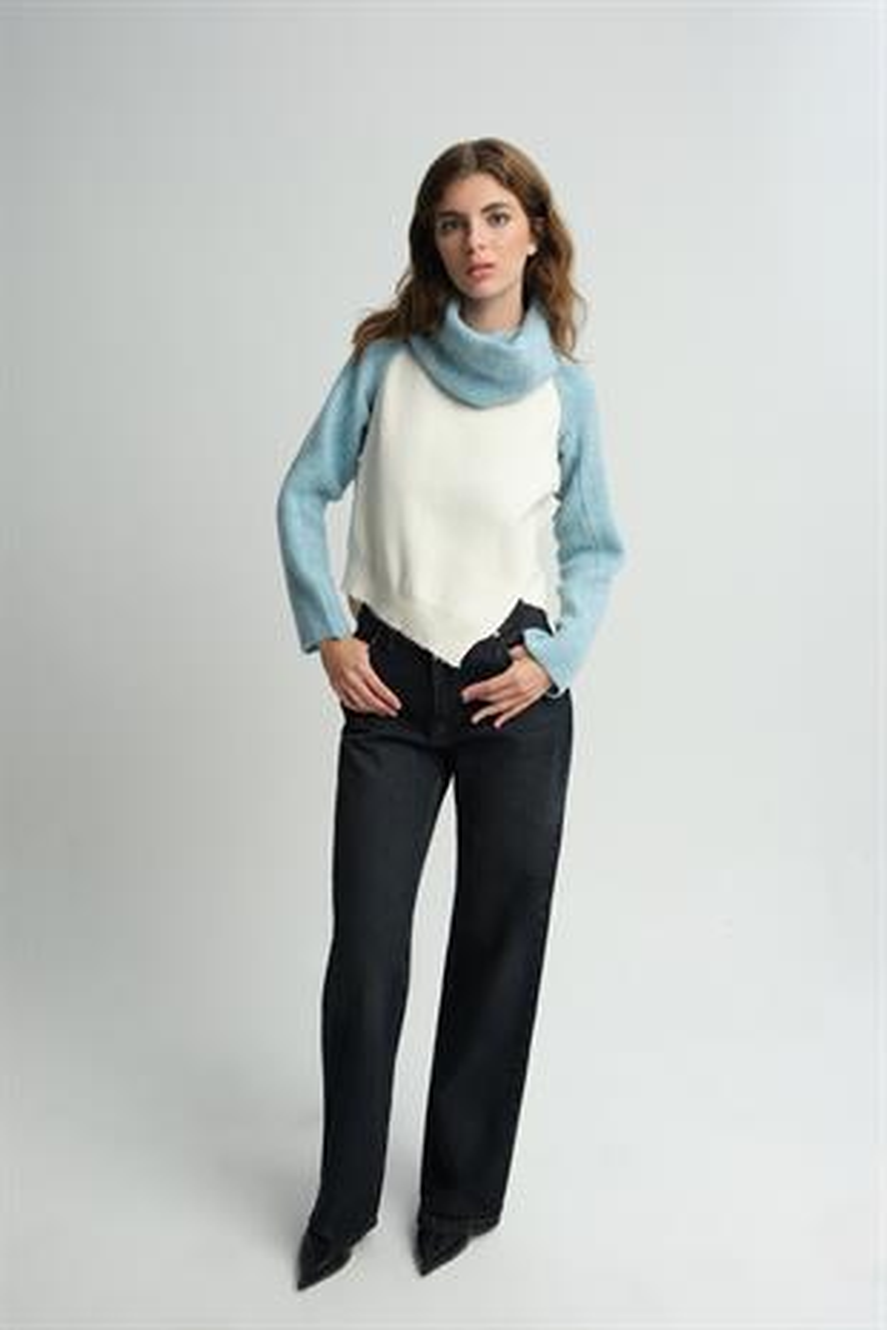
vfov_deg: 53.1
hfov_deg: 36.9
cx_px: 444
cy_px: 665
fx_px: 1330
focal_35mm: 36
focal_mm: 24.2
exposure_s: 1/160
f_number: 6.4
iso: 200
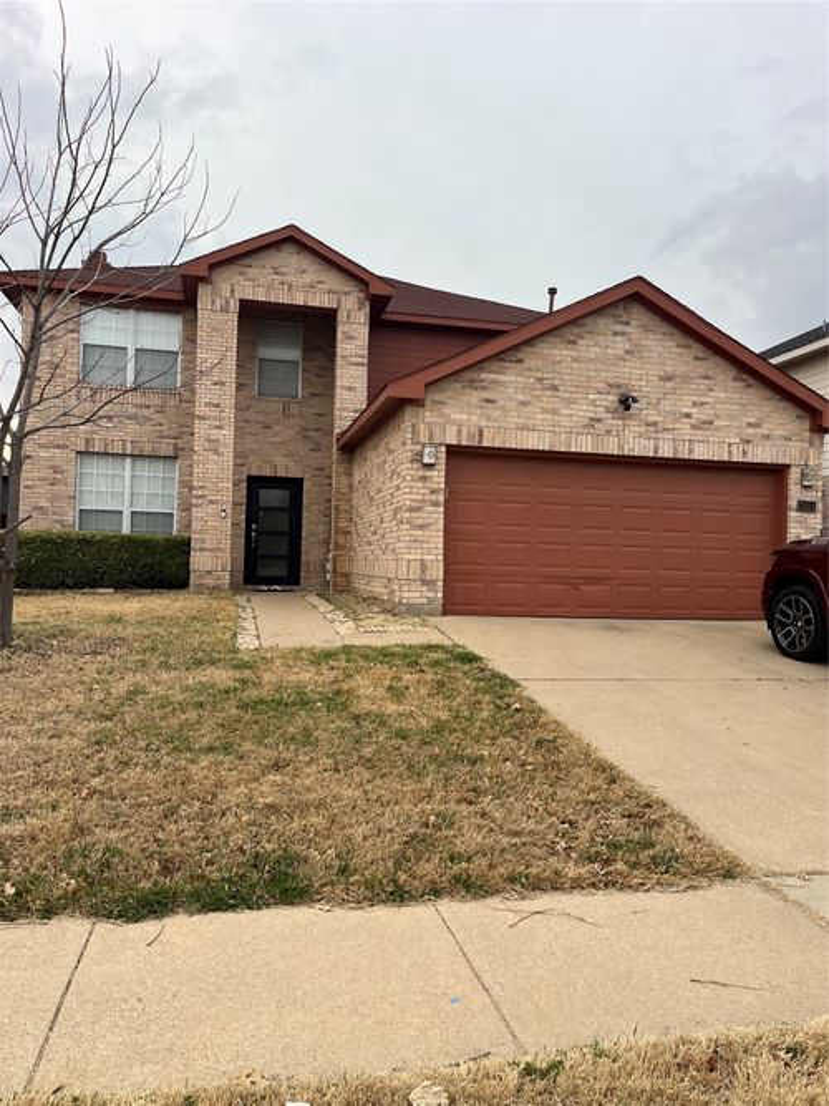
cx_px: 414
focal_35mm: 26
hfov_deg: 53.0
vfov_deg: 67.3
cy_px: 553
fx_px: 830
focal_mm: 5.1
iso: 50
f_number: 1.6
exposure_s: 1/506
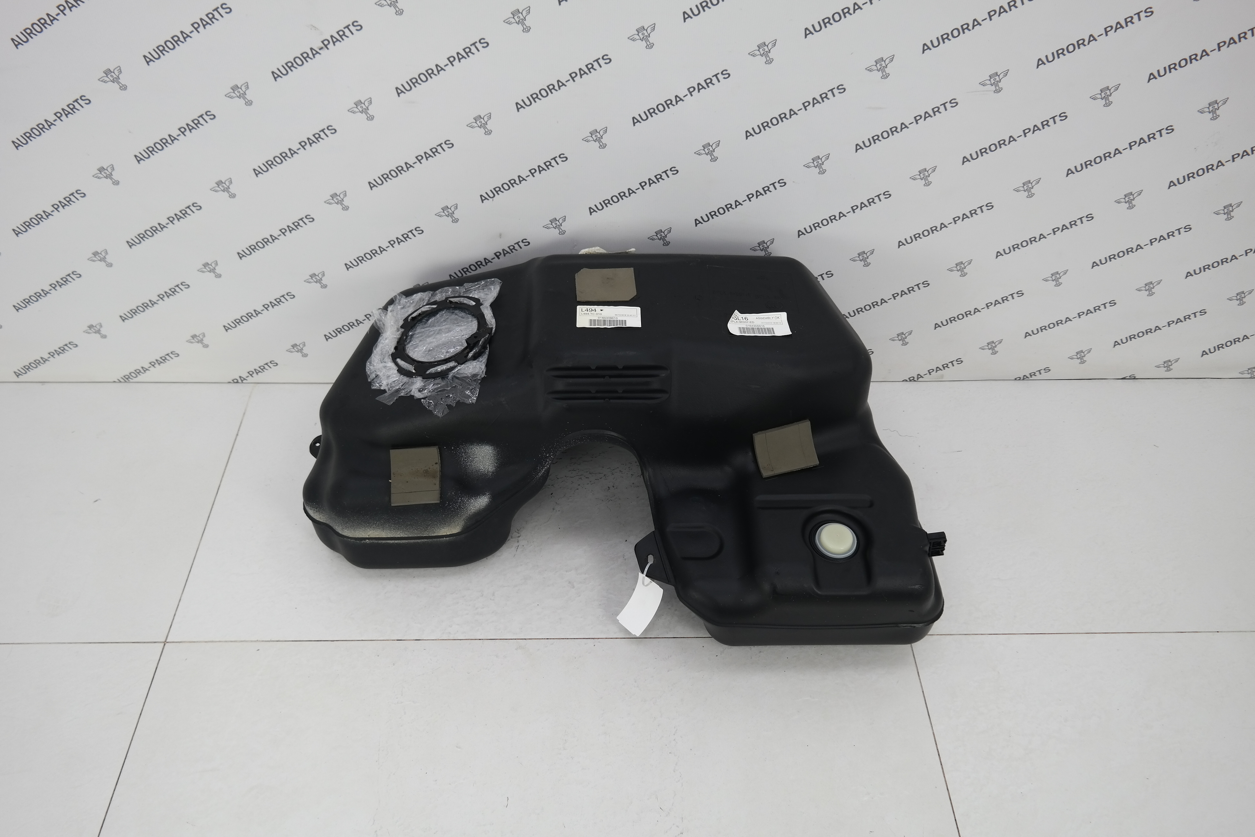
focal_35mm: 27
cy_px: 418
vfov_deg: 47.9
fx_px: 941
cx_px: 628
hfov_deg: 67.4
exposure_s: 1/80
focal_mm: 18
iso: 100
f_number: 3.5
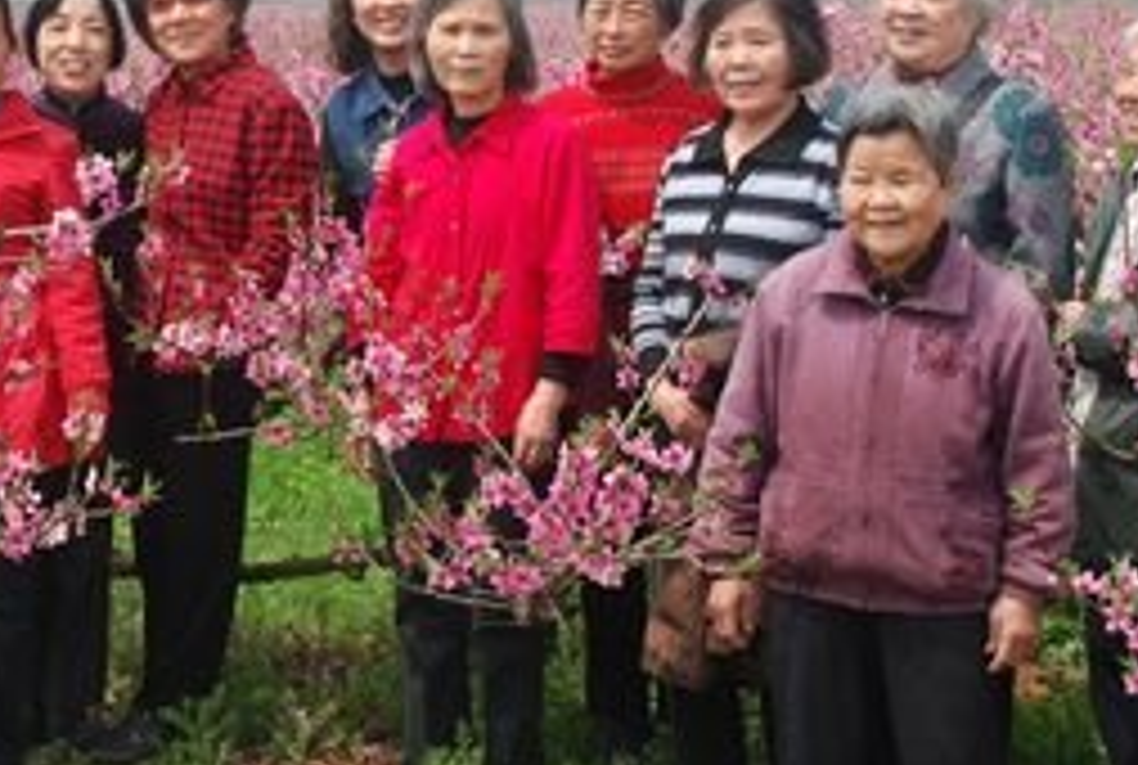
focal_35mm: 89
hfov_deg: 22.5
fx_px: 2820
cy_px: 306
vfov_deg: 15.4
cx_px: 229
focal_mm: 30
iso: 100
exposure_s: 1/160
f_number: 6.3
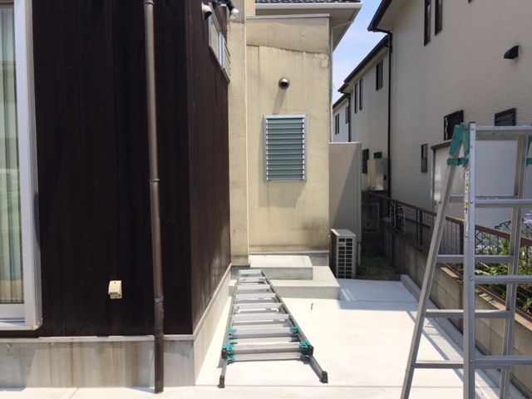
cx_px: 266
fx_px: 446
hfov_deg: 61.7
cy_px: 200
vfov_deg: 48.2
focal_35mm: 29
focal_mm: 4.15
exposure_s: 1/2326
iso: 32
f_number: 2.2
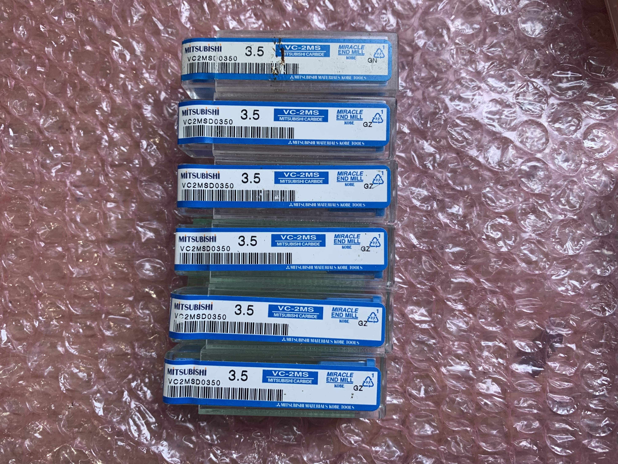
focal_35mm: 26
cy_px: 232
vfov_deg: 53.1
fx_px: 464
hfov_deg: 67.3
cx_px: 309
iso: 100
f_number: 1.8
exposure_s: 1/89
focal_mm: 4.25
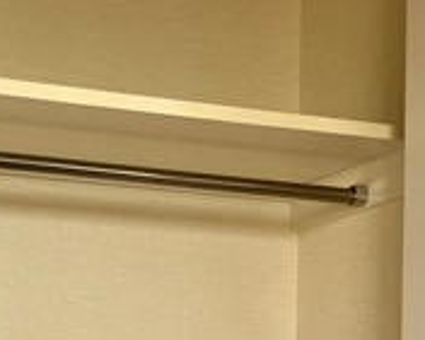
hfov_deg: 16.1
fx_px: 1485
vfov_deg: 12.5
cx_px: 41
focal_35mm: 118
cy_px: 506
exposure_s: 1/121
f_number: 1.8
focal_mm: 3.99
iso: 64
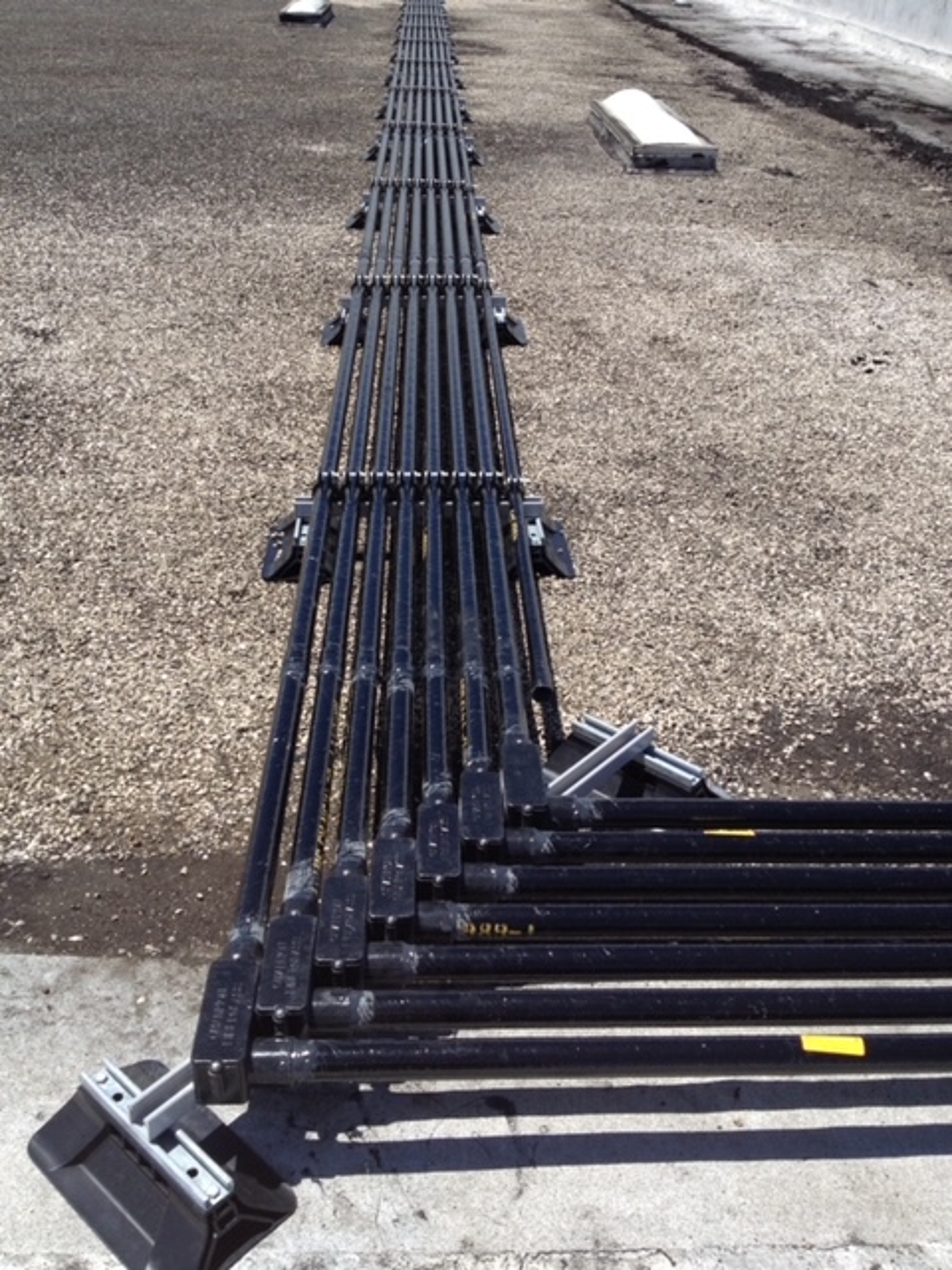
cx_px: 476
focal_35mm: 35
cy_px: 635
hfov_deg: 40.7
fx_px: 1283
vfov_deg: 52.6
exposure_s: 1/2123
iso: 64
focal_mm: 4.28
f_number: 2.4
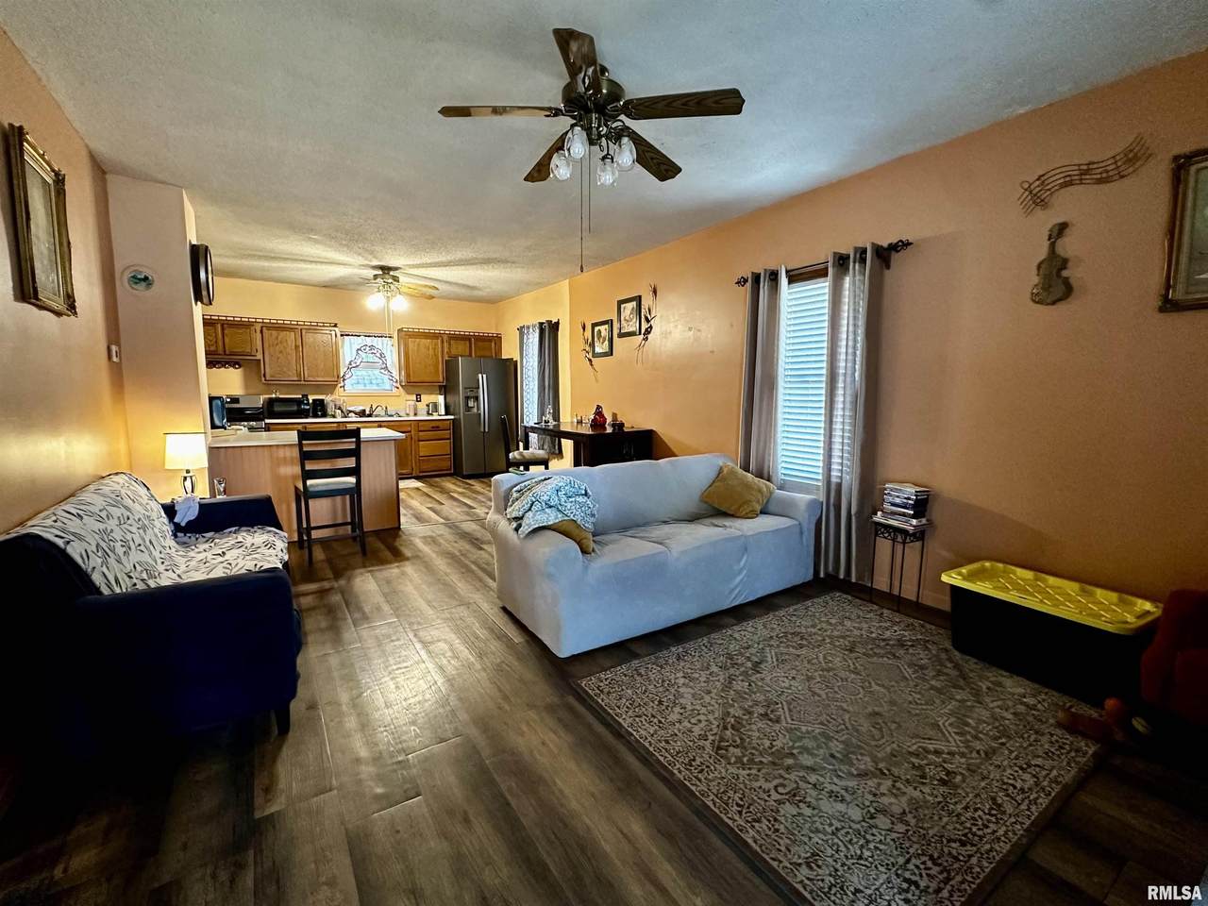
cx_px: 604
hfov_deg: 102.1
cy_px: 453
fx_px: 489
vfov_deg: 85.7
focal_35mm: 14
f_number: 2.2
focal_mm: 2.22
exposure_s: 1/60
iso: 500
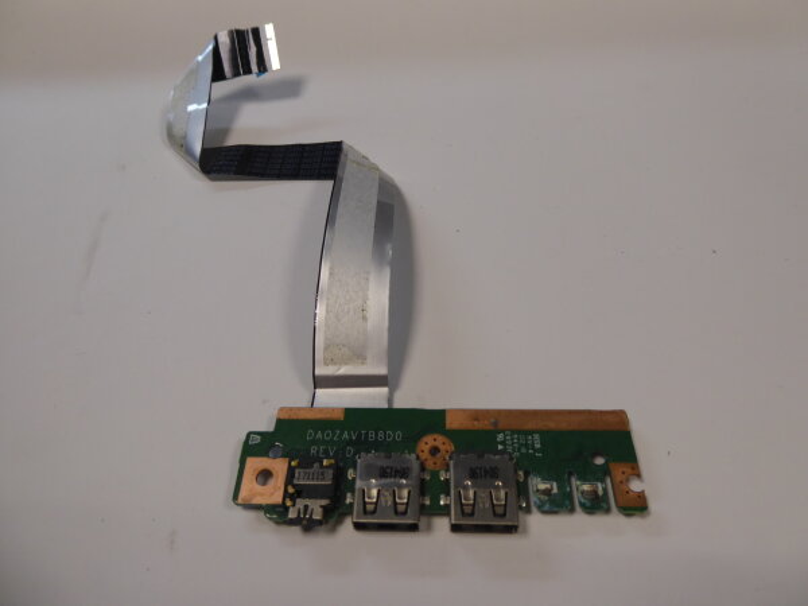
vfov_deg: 54.9
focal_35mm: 25
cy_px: 303
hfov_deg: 69.4
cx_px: 404
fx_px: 584
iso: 125
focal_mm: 4.3
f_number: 3.3
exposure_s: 1/60
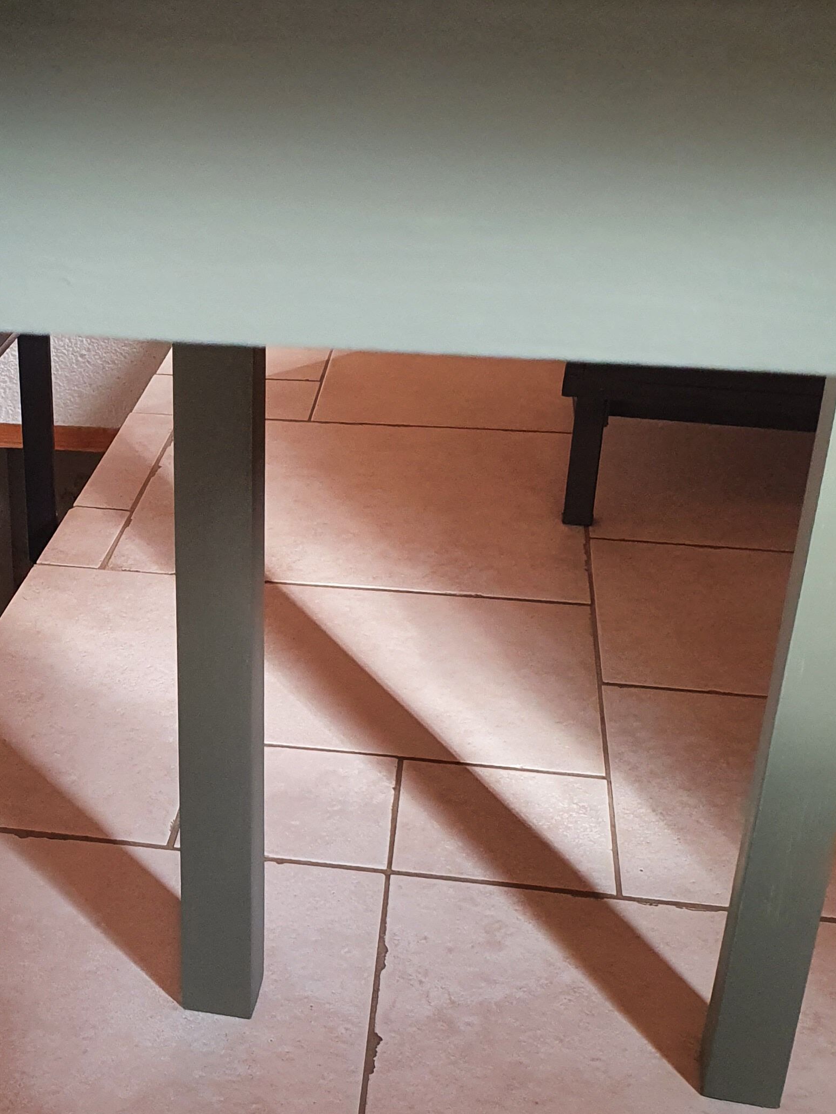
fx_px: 1642
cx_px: 142
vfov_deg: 37.4
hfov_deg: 27.9
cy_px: 642
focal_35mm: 51
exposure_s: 1/50
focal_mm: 4.32
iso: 320
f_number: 2.4
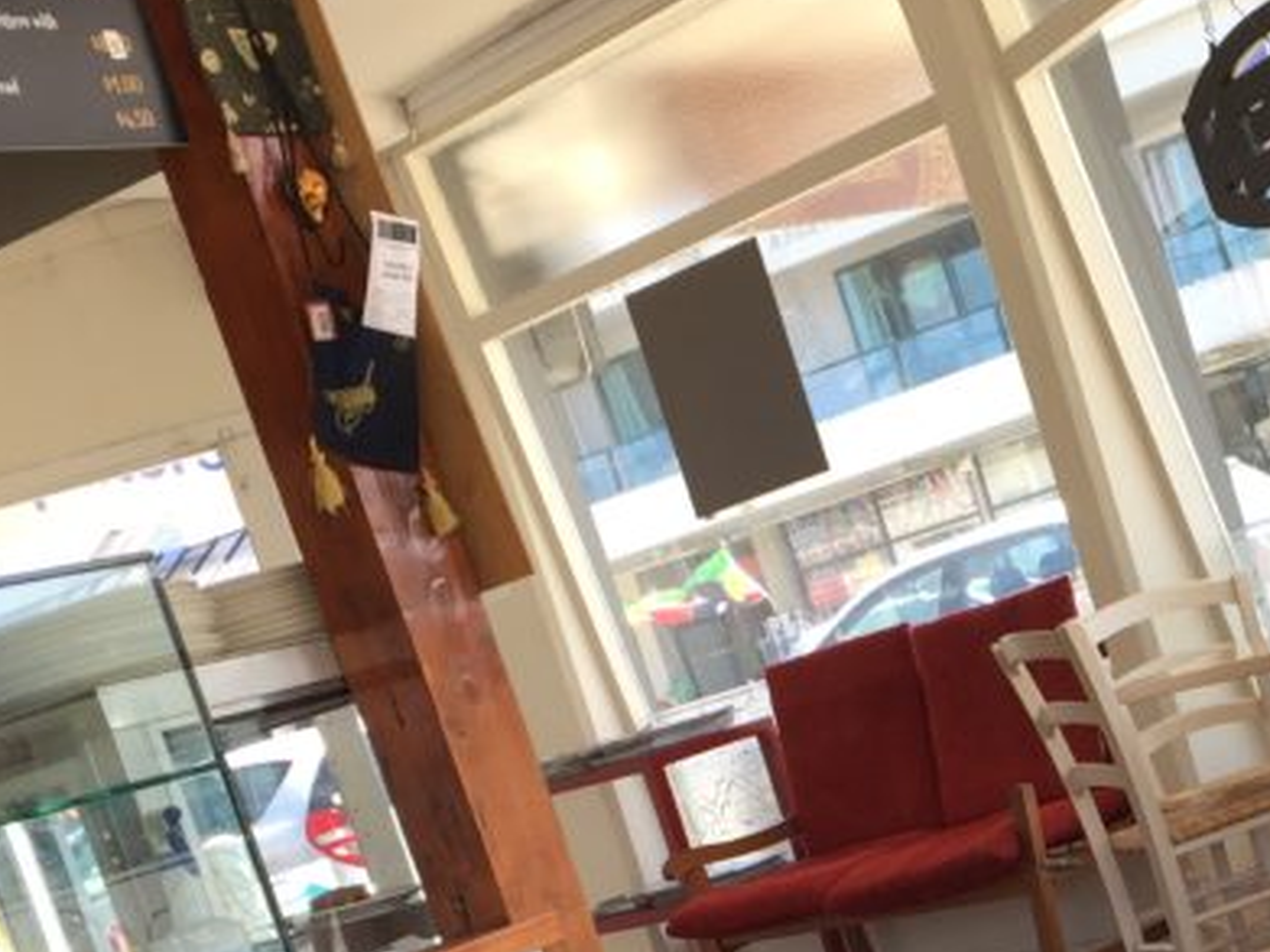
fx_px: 2787
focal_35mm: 76
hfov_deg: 24.5
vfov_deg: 18.8
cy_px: 965
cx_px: 1280
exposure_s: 1/124
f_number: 2.2
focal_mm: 4.15
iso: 32
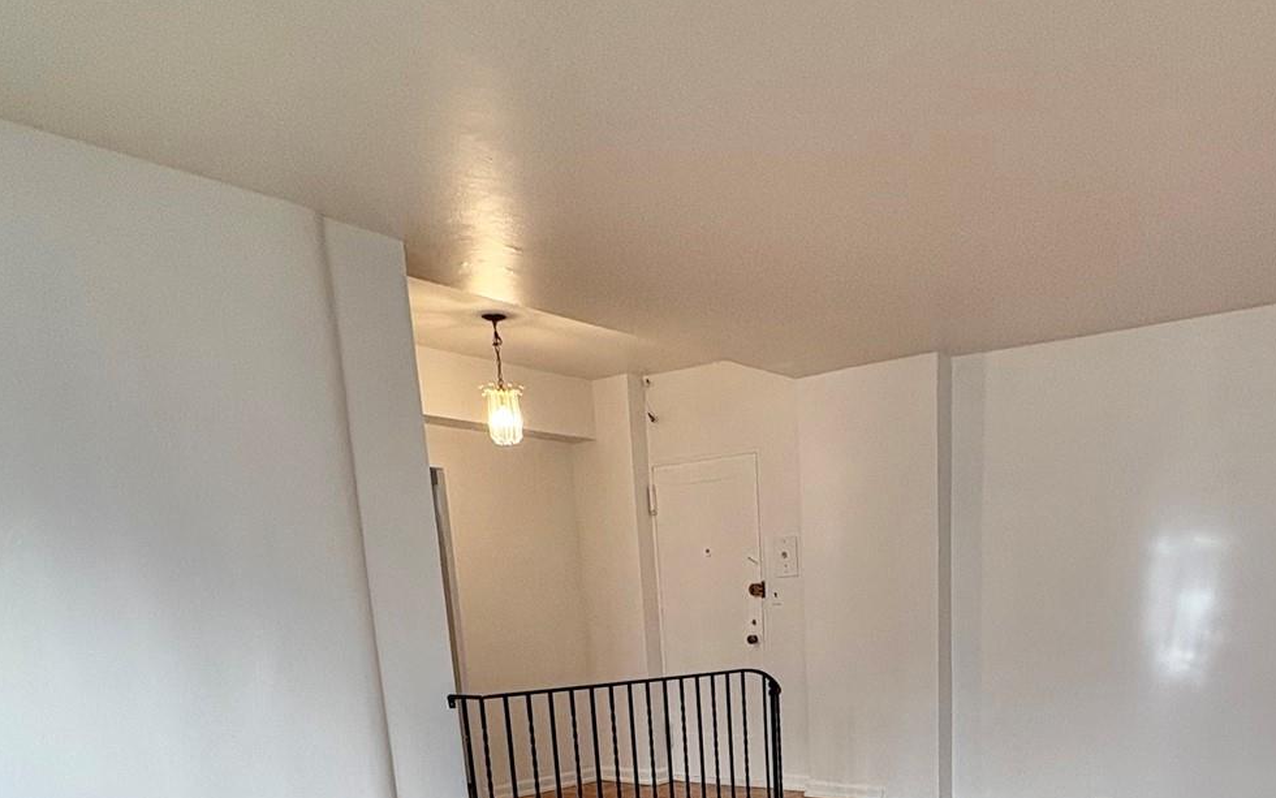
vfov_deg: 34.4
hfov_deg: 60.3
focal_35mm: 31
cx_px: 805
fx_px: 1078
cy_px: 901
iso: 160
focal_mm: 2.22
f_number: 2.2
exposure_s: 1/120
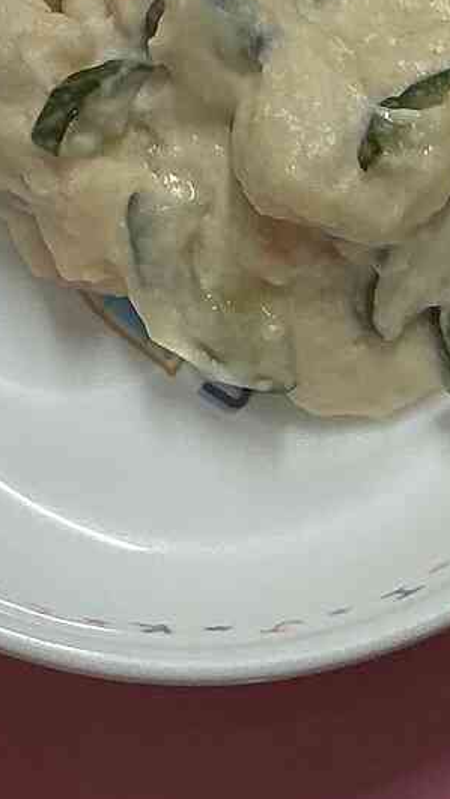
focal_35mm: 144
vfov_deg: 14.9
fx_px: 3052
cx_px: 312
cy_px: 330
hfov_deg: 8.4
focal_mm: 3
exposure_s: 1/120
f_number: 1.8
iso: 64
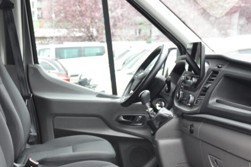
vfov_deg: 20.5
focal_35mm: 66
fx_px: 459
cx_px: 111
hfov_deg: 30.5
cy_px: 114
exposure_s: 1/80
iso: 400
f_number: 4.5
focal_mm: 24
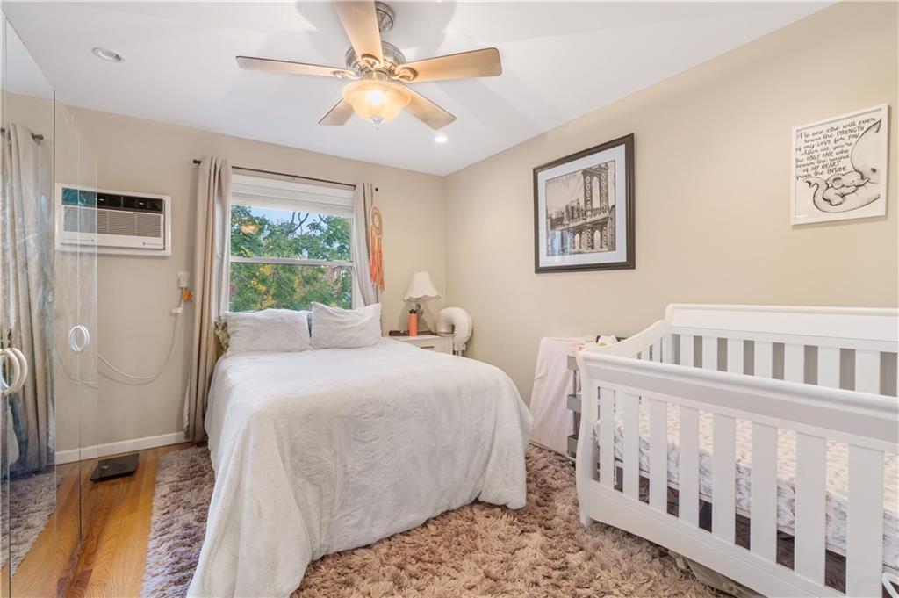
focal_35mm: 15
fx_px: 374
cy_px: 299
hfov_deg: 100.4
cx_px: 450
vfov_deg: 77.2
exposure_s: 1/3
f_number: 8
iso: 100
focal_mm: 10
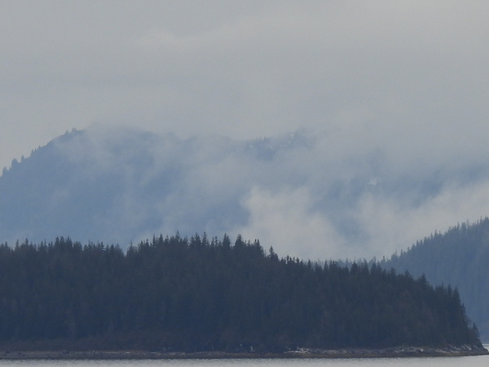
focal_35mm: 965
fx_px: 13629
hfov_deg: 2.1
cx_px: 204
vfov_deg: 1.5
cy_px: 204
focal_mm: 71.4
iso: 100
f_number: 5
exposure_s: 1/250
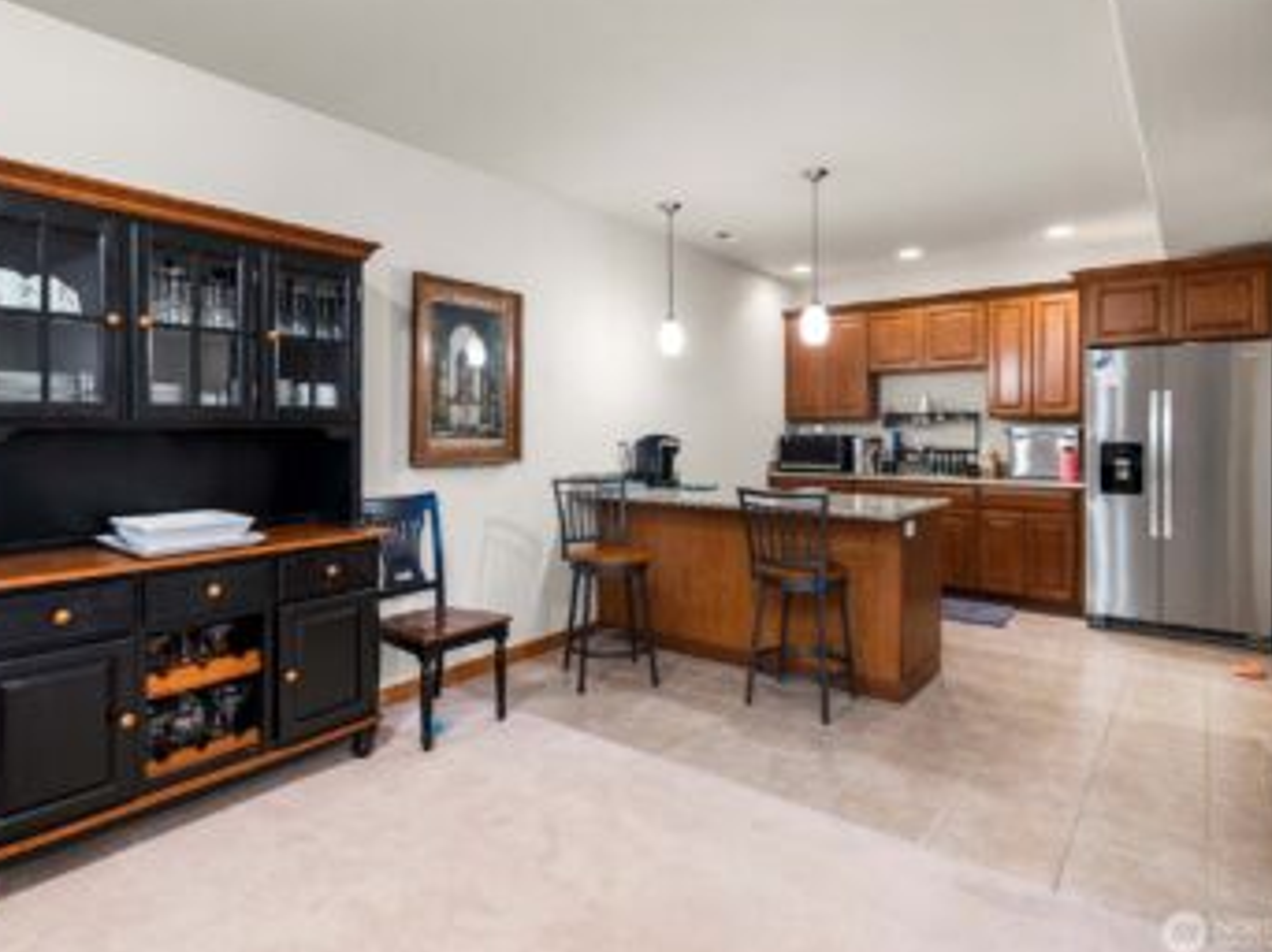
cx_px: 632
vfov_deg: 71.5
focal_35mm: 18
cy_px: 470
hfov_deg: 87.8
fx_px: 661
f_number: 7.1
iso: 1000
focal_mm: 16
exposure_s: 1/60
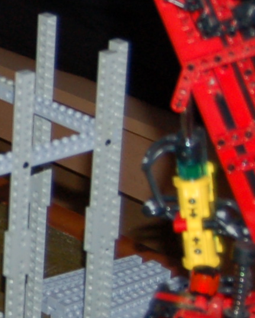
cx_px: -348
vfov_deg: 9.5
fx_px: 1925
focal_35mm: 204
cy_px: 92
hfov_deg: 7.1
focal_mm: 26
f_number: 4.2
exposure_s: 1/60
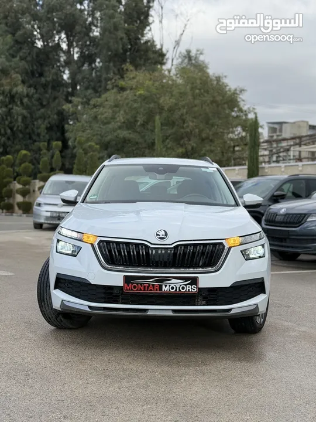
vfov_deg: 39.7
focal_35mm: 48
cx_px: 158
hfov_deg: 30.3
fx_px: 584
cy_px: 211
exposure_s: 1/2494
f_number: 1.78
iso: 64
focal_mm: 6.76
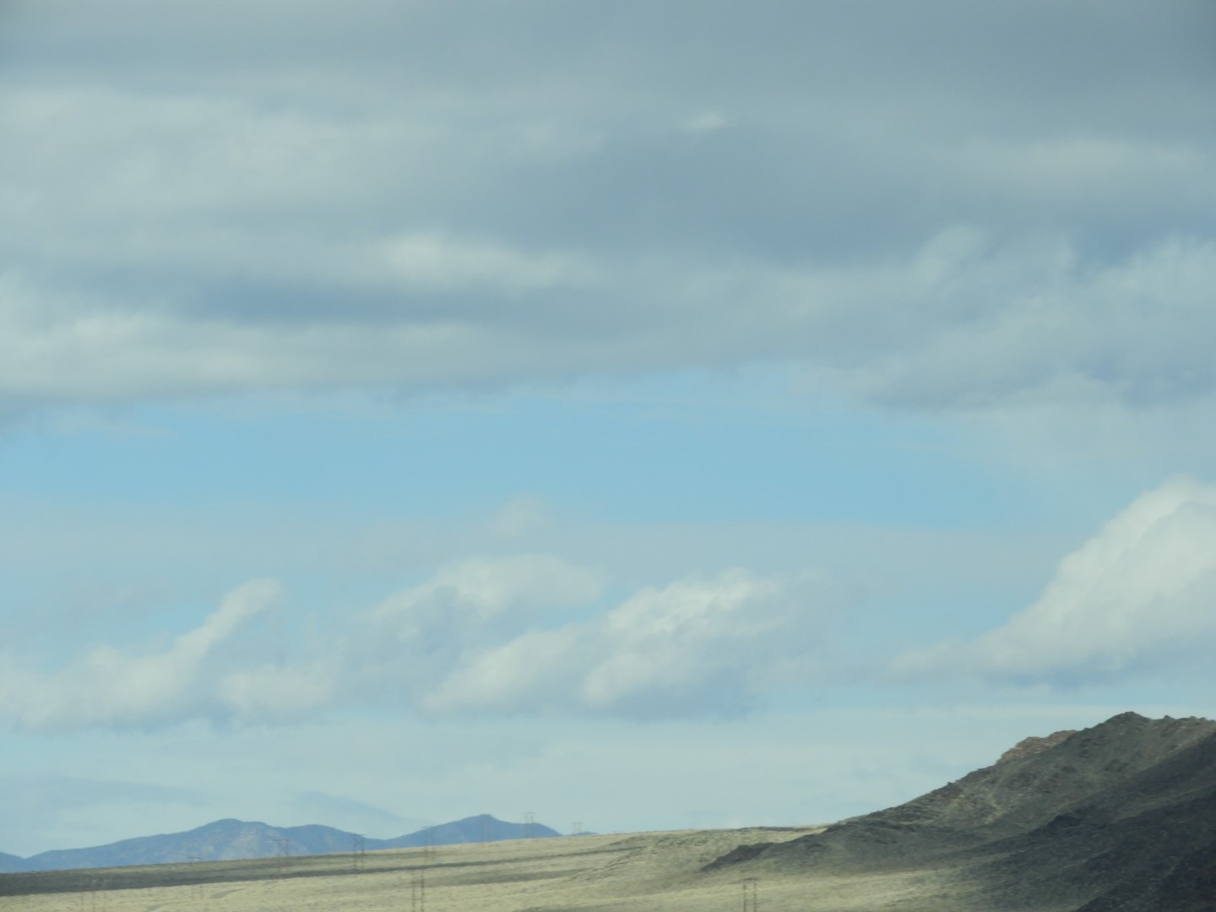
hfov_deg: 7.3
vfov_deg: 5.5
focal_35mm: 270
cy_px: 456
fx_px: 9485
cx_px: 608
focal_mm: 48.4
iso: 100
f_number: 5.5
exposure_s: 1/640
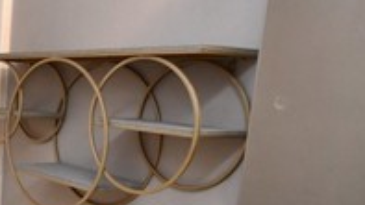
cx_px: -30
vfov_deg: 22.9
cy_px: 186
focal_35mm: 51
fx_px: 494
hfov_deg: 35.2
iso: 1800
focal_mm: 10
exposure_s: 1/60
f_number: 4
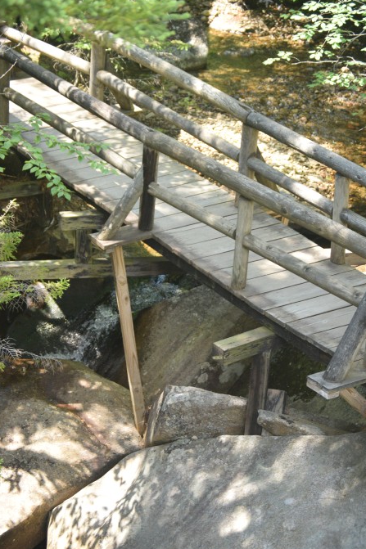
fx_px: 1351
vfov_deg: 23.0
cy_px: 277
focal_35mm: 89
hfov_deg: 15.4
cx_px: 188
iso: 1600
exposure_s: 1/1000
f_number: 4
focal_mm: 55
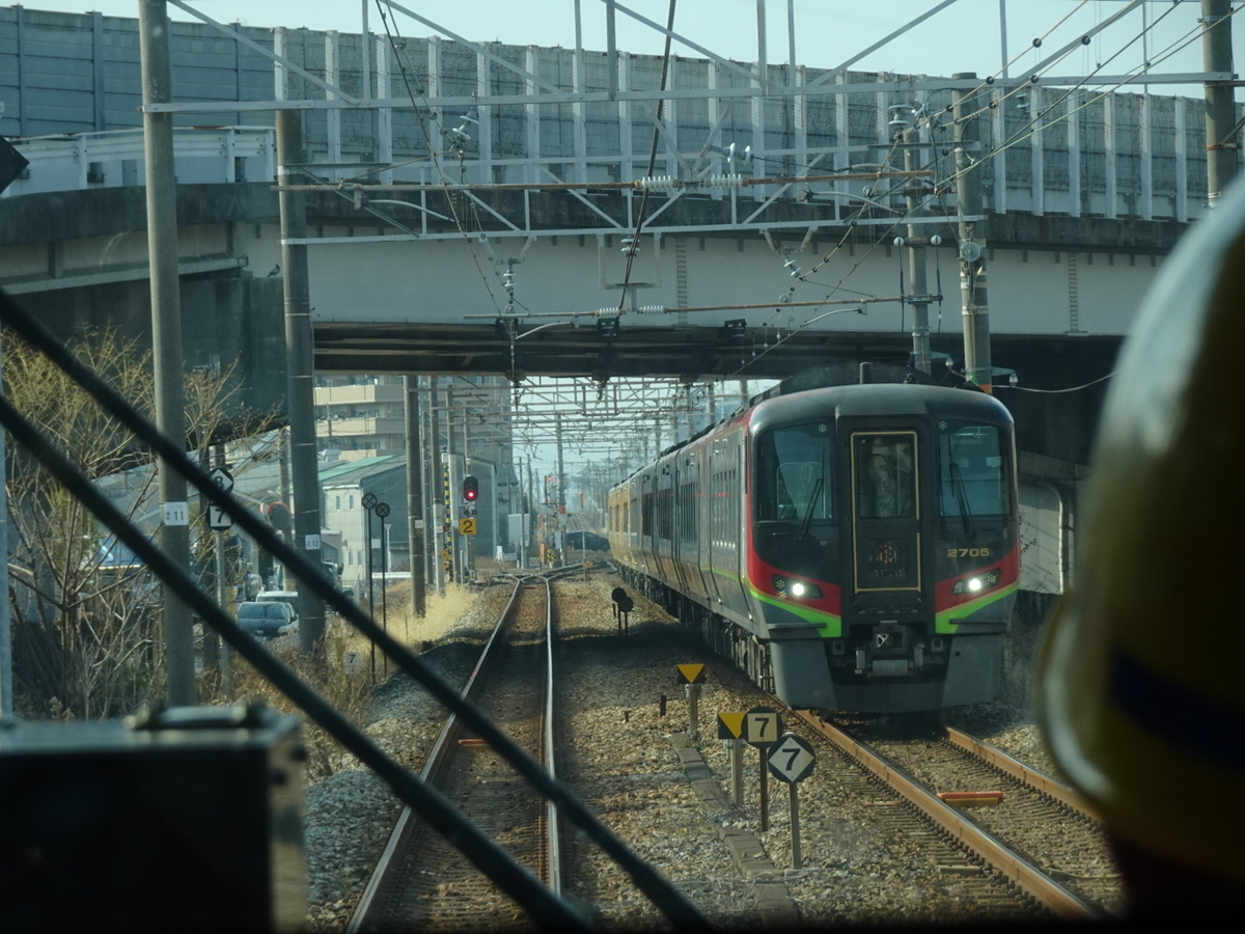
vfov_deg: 7.4
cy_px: 467
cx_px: 622
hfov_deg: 9.9
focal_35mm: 200
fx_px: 7193
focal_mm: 31.23
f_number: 6.3
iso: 100
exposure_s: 1/200
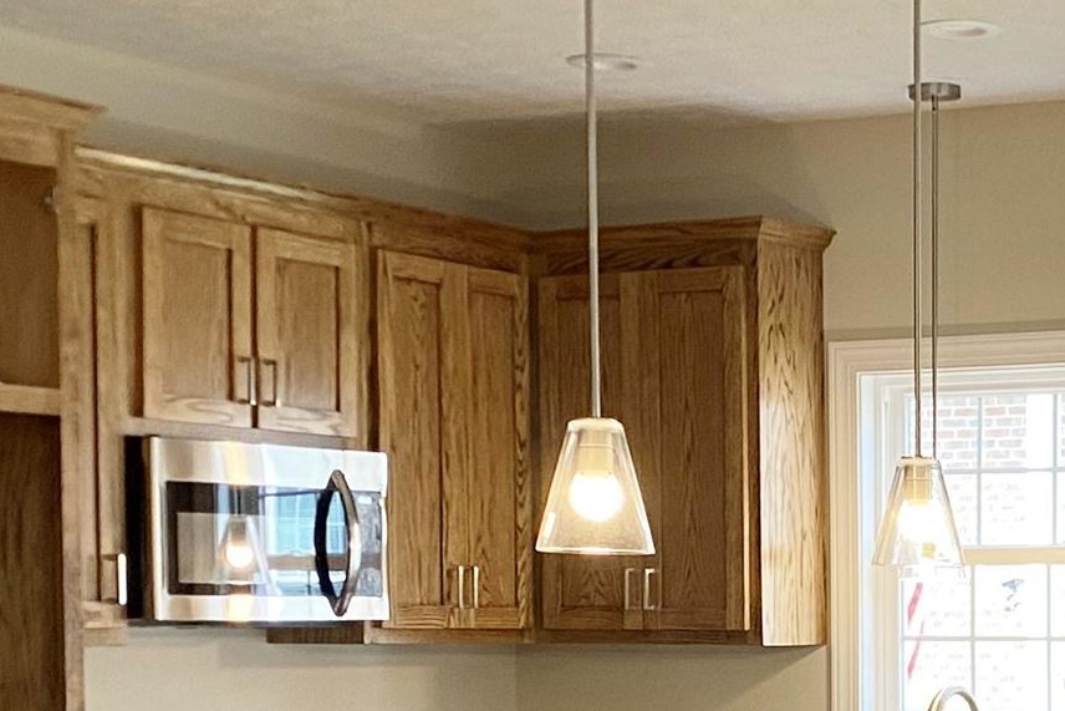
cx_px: 1132
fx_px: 2870
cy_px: 782
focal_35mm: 97
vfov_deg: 13.8
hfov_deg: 20.2
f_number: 1.8
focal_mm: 4.25
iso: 100
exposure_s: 1/60
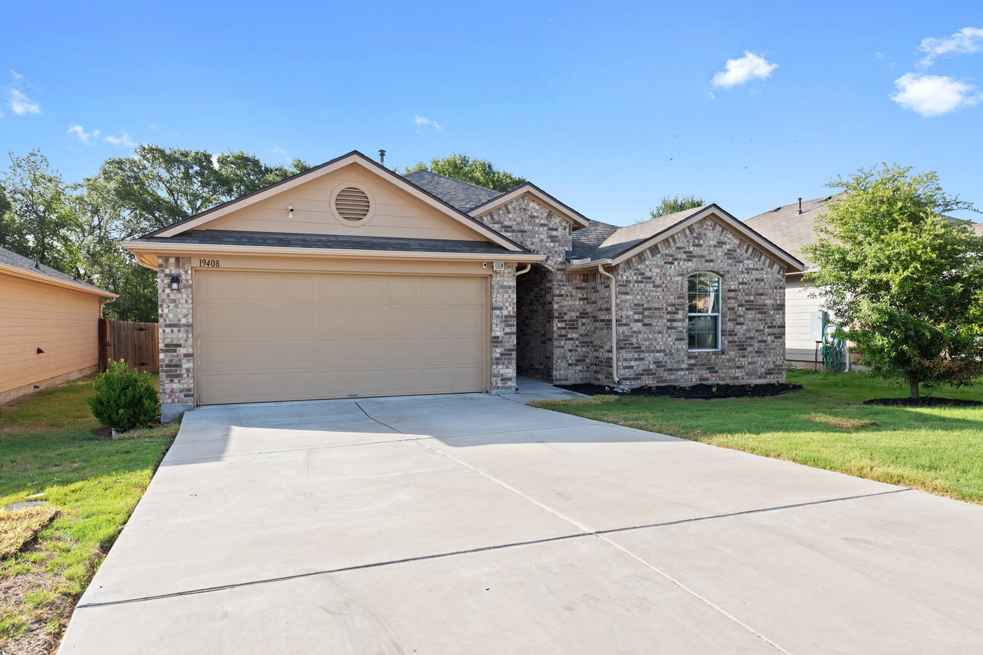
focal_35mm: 25
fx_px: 683
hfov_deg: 71.5
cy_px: 339
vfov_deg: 51.3
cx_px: 484
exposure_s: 1/320
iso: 800
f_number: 8
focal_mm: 24
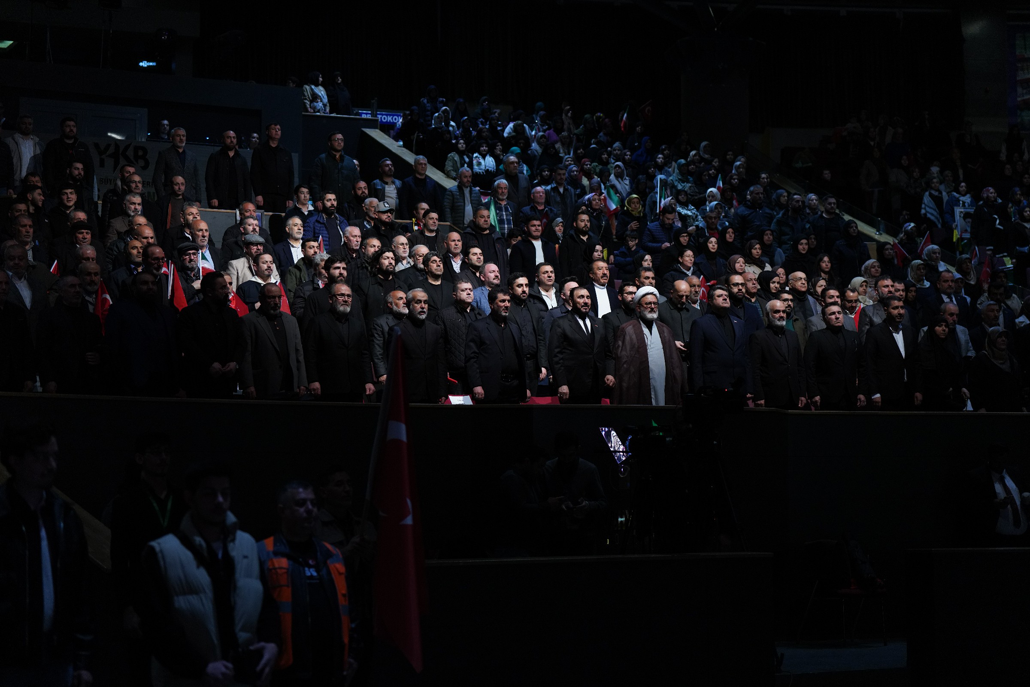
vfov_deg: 19.5
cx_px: 515
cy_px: 344
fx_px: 2003
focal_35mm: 70
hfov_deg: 28.8
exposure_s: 1/80
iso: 1250
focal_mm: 70
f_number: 3.2
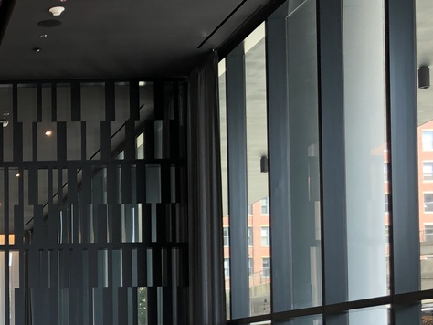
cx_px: -164
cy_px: 342
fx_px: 1064
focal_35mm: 85
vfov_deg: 16.9
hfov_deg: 20.5
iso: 50
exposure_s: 1/120
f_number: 1.8
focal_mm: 3.99
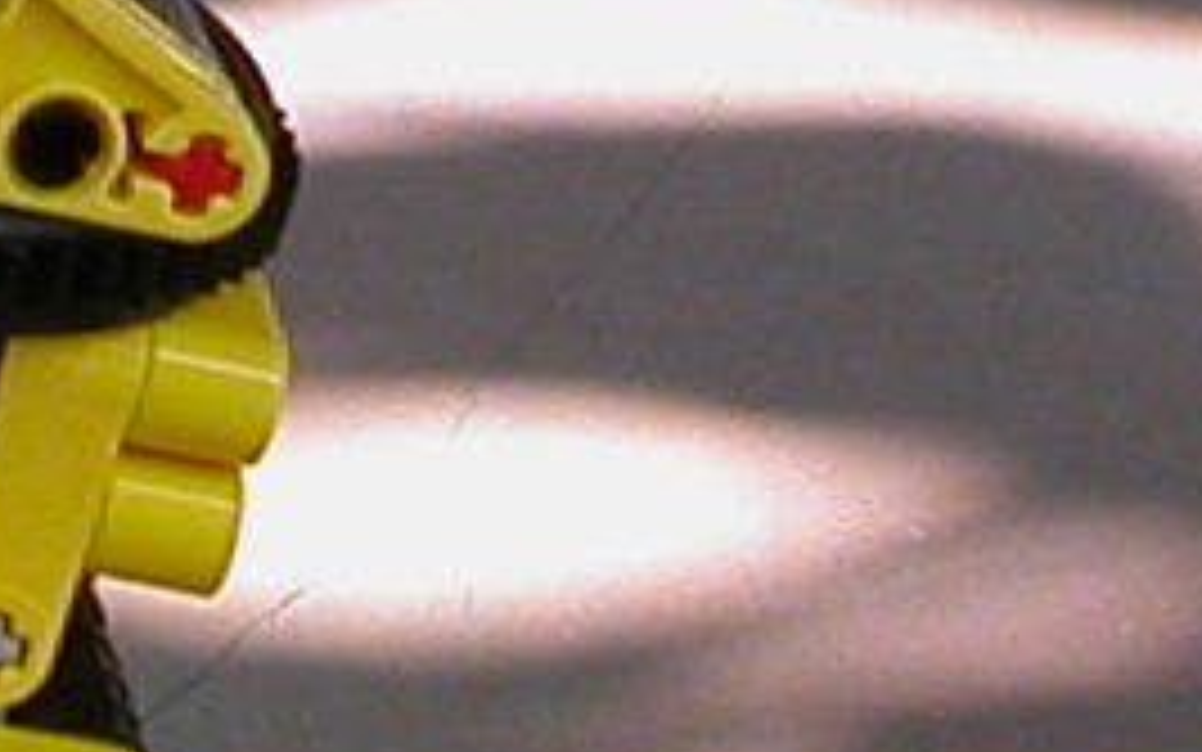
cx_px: 1450
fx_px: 11238
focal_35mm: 343
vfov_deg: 3.8
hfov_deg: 6.1
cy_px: -153
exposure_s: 1/156
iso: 100
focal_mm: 8.2
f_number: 3.2
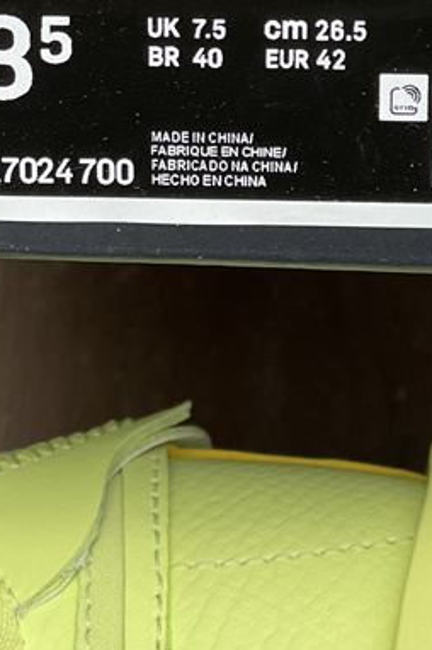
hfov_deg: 8.0
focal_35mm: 172
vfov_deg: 12.0
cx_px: 308
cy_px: 308
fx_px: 3101
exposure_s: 1/121
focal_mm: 7.5
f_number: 2.2
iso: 32
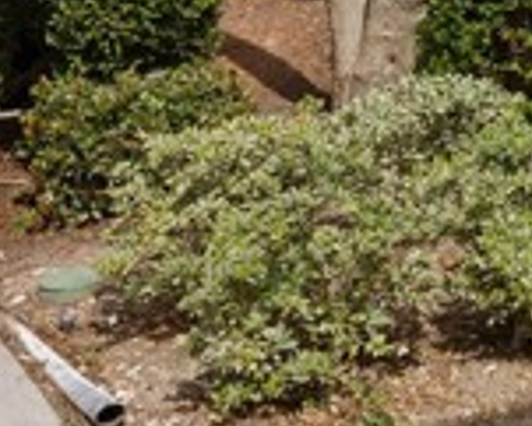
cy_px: -308
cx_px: 1039
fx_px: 1875
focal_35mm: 119
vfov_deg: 12.1
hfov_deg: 13.9
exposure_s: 1/200
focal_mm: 30
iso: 640
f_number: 9
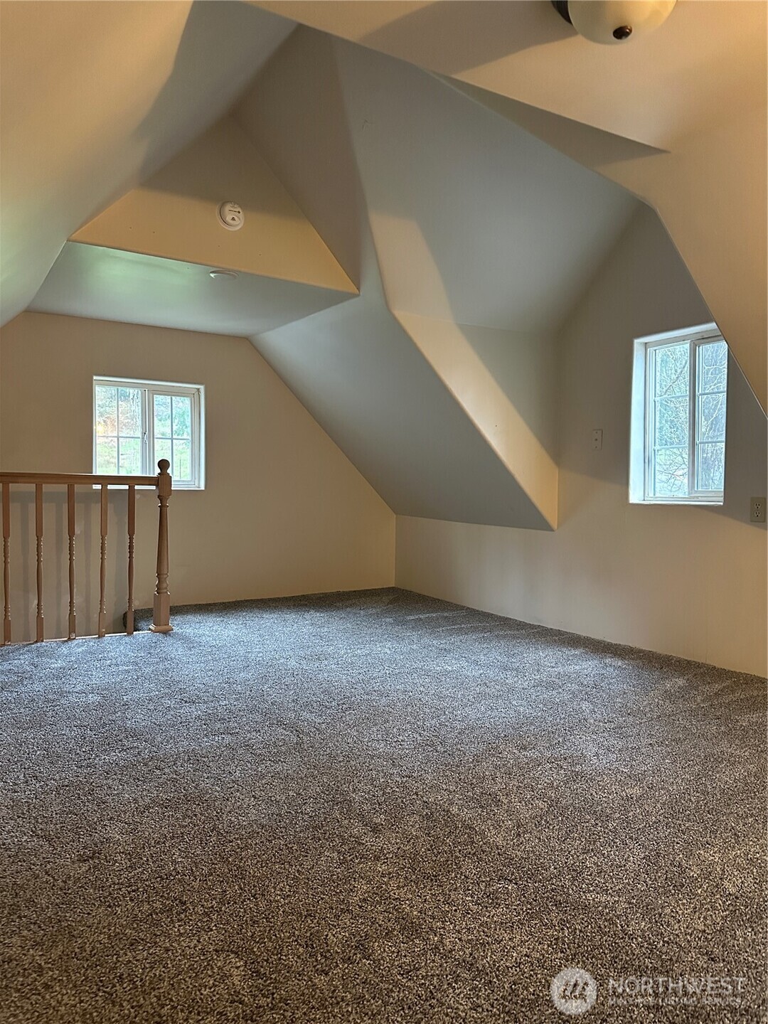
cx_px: 384
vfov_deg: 71.6
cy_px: 512
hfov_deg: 56.8
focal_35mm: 24
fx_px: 710
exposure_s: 1/40
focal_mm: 6.86
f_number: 1.78
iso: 800
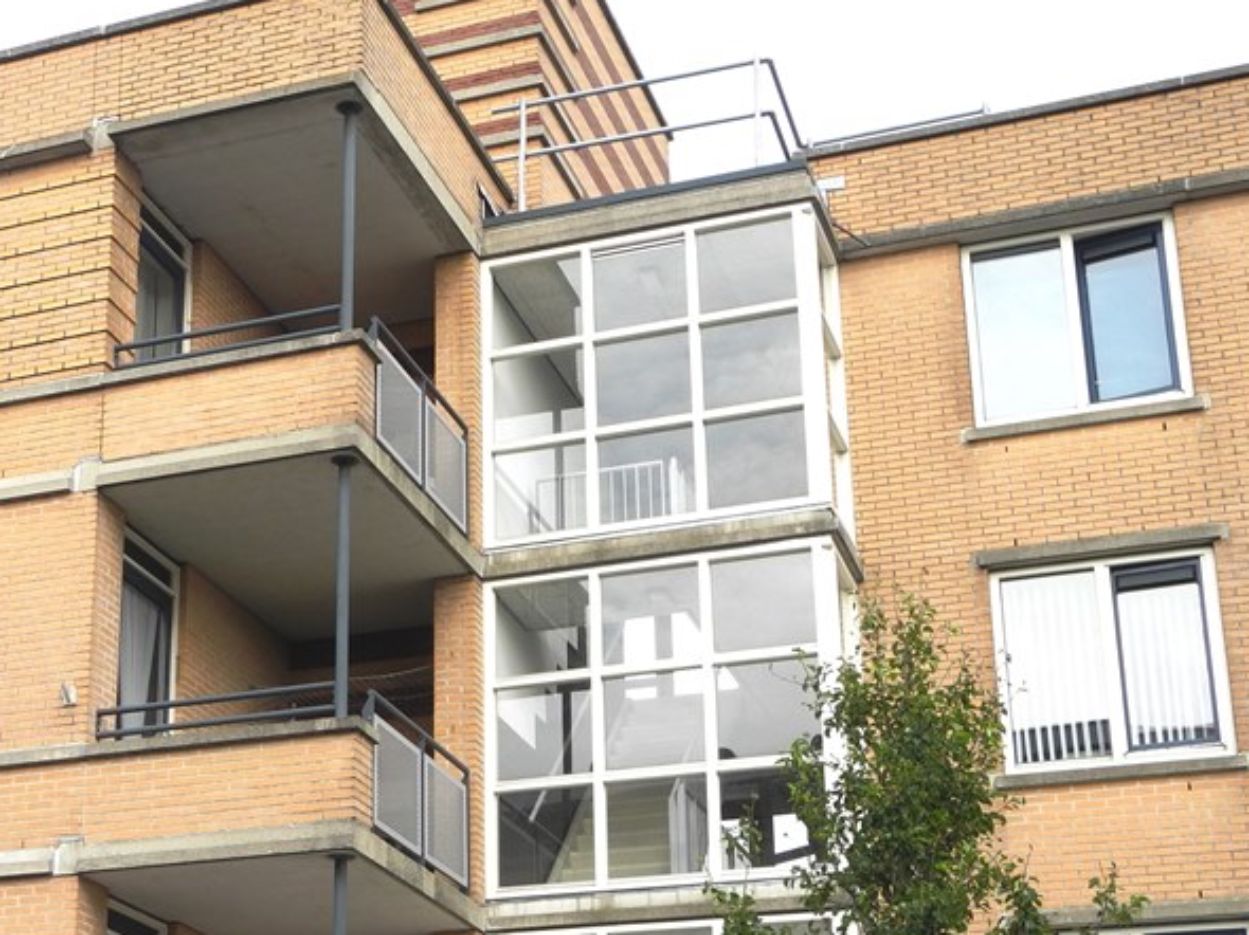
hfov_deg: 28.8
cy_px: 683
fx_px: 2380
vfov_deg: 22.1
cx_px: 248
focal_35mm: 66
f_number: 3.2
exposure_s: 1/500
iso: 100
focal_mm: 8.1
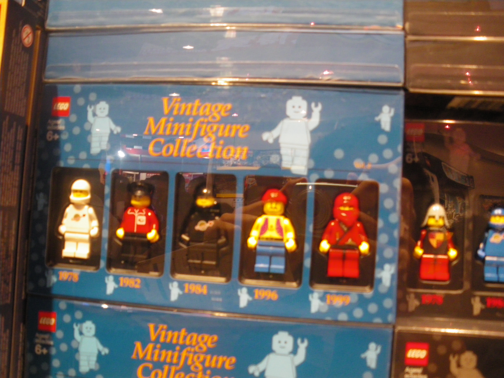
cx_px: 252
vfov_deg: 39.7
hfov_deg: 51.4
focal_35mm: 36
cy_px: 189
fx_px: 524
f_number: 3.5
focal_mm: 6.3
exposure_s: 1/30
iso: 400
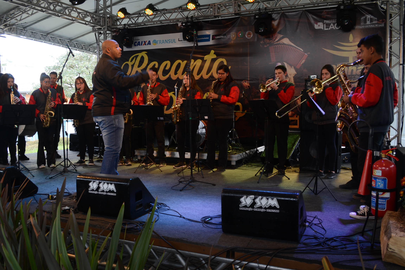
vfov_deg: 43.6
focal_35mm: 30
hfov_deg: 61.9
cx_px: 202
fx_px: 337
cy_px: 135
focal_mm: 20
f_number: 7.1
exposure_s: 1/30
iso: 400
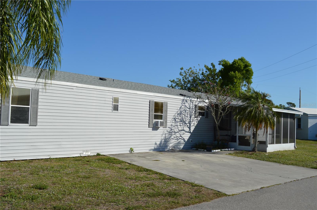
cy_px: 105
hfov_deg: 49.6
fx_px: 343
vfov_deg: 34.1
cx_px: 158
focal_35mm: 39
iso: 100
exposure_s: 1/320
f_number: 9
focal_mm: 26
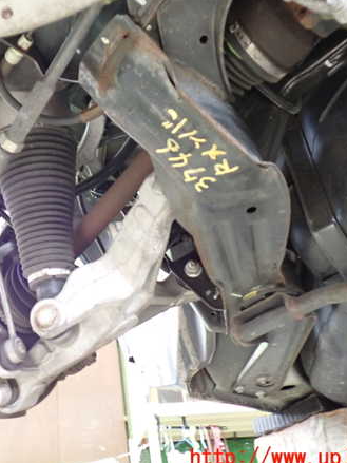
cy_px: 234
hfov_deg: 34.7
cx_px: 112
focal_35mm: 41
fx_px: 548
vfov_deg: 45.8
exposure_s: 1/10
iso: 800
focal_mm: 5.4
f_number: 2.3
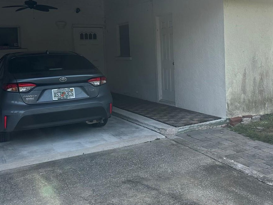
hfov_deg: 41.3
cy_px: 61
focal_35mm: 44
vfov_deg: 32.5
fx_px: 347
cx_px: 214
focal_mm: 6.86
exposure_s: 1/2525
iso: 80
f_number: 1.78
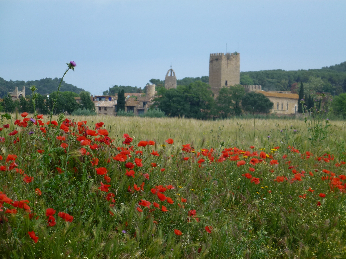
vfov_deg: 8.8
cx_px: 173
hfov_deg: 11.8
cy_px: 130
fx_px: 1679
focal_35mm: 168
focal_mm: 30.1
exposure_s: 1/400
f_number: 5.4
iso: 100
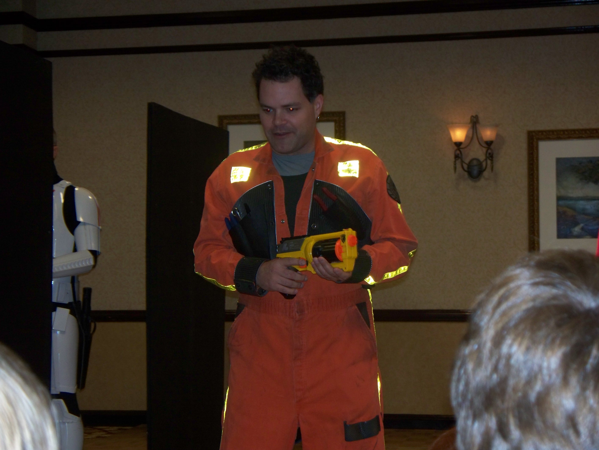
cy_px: 225
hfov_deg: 24.4
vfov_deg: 18.5
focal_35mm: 80
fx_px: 1385
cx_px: 300
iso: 200
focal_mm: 16.86
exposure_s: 1/50
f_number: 3.4
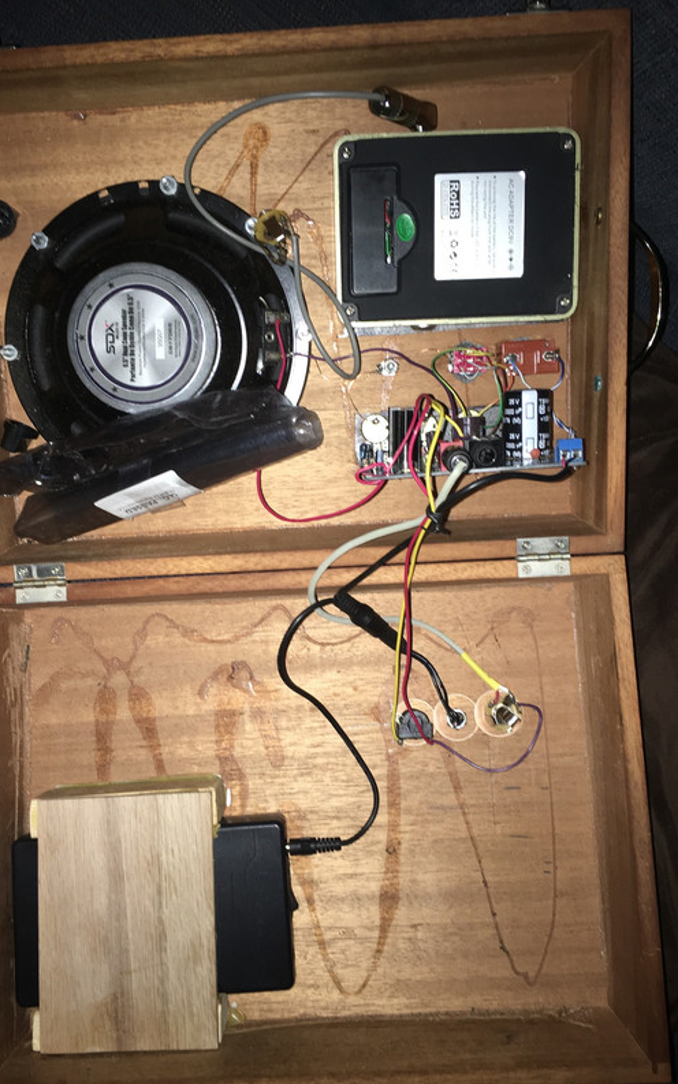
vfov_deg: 61.2
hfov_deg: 40.6
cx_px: 306
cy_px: 545
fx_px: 916
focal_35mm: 31
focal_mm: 4.15
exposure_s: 1/16
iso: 40
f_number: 2.2
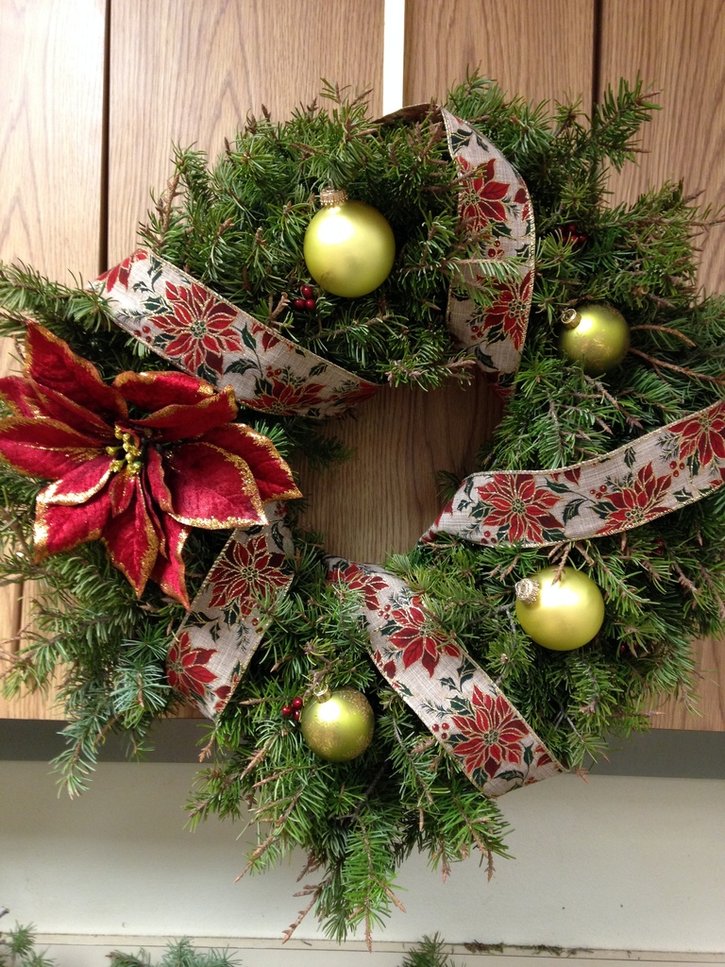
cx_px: 362
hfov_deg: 42.9
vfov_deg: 55.4
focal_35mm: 33
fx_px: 922
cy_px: 484
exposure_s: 1/20
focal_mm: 4.12
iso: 160
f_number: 2.4
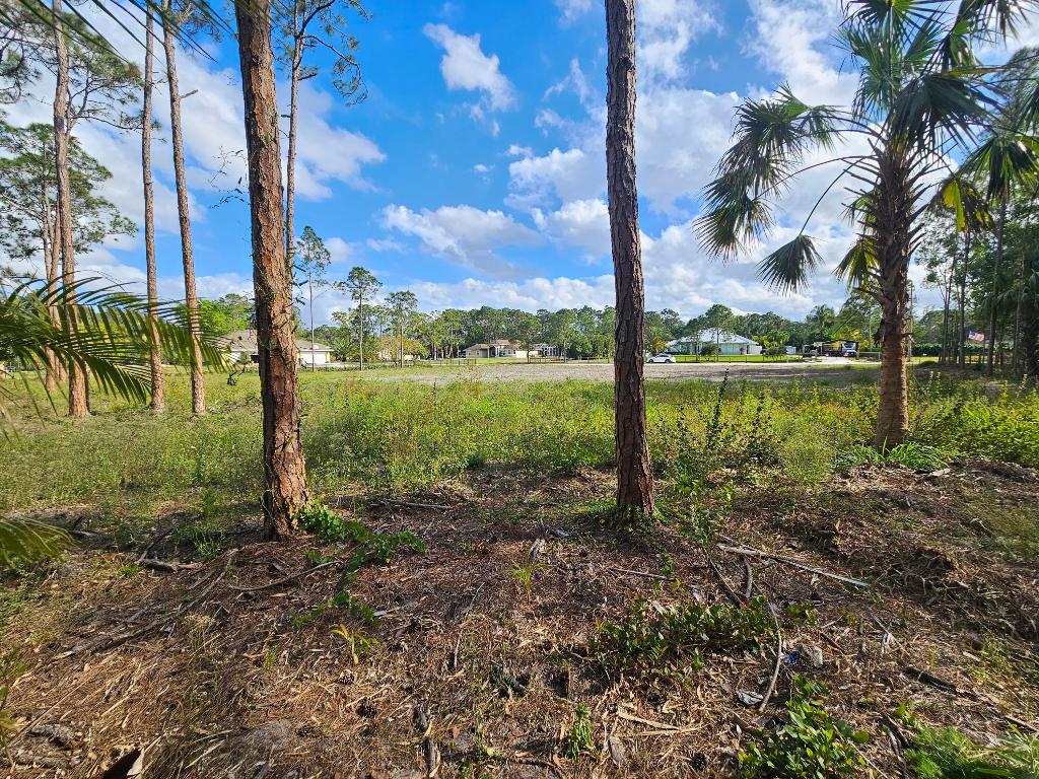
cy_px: 390
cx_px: 520
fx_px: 390
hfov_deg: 106.2
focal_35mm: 13
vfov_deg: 89.9
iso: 50
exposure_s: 1/929
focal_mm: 2.2
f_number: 2.2
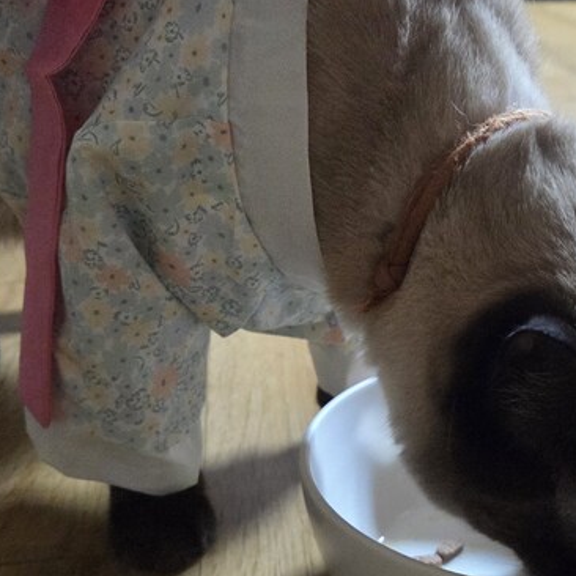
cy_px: 364
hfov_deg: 33.6
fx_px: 941
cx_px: 395
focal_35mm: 50
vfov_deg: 33.8
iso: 2500
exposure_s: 1/120
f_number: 1.8
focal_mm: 5.4
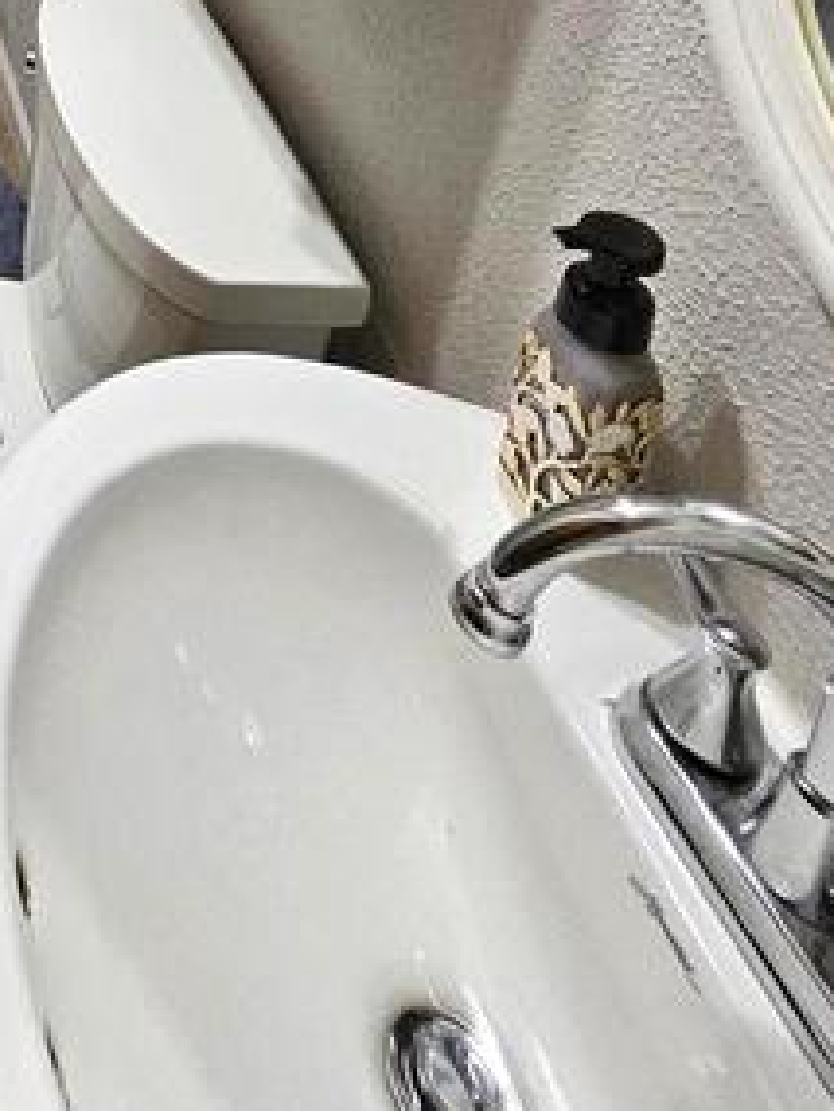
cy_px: -273
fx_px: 1123
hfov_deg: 31.9
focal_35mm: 35
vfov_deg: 37.3
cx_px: -230
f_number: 2.2
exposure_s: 1/40
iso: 320
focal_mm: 1.74
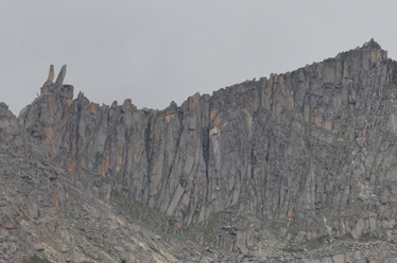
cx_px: 297
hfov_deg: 5.5
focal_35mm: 372
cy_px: -5
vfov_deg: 3.7
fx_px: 4097
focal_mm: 105
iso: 200
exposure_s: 1/400
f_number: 9
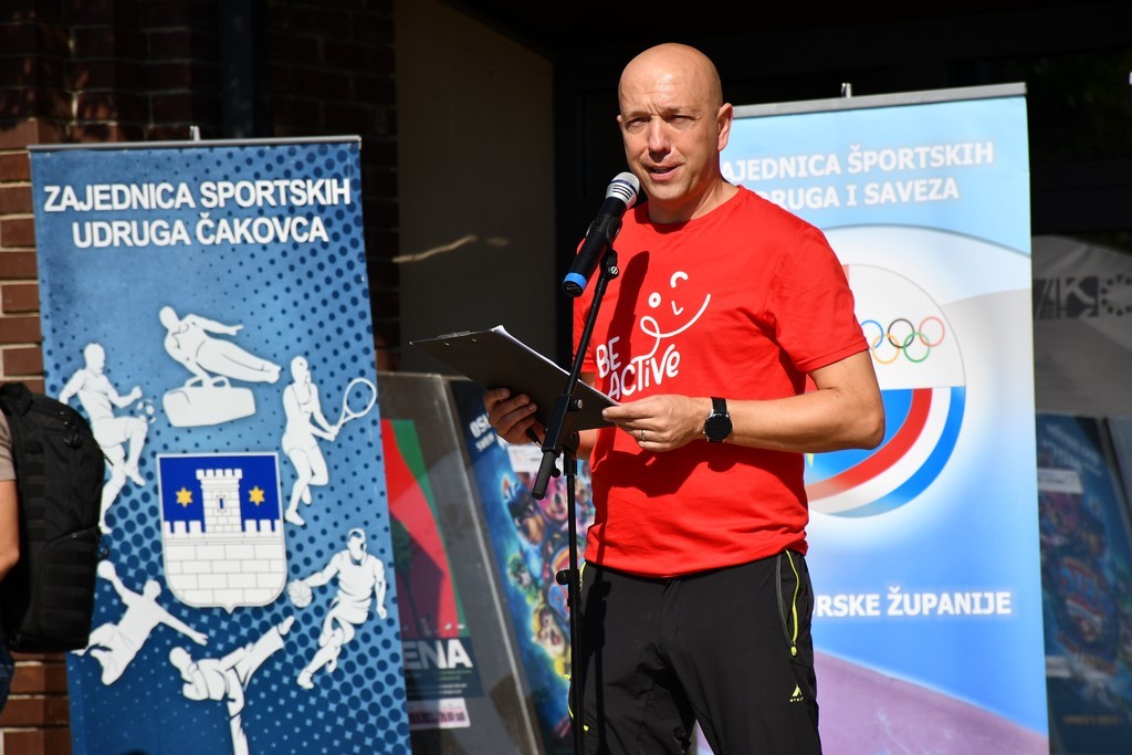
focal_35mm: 210
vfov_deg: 6.5
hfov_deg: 9.8
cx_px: 566
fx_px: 6604
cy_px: 378
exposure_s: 1/1250
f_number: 6.3
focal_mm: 140
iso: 200
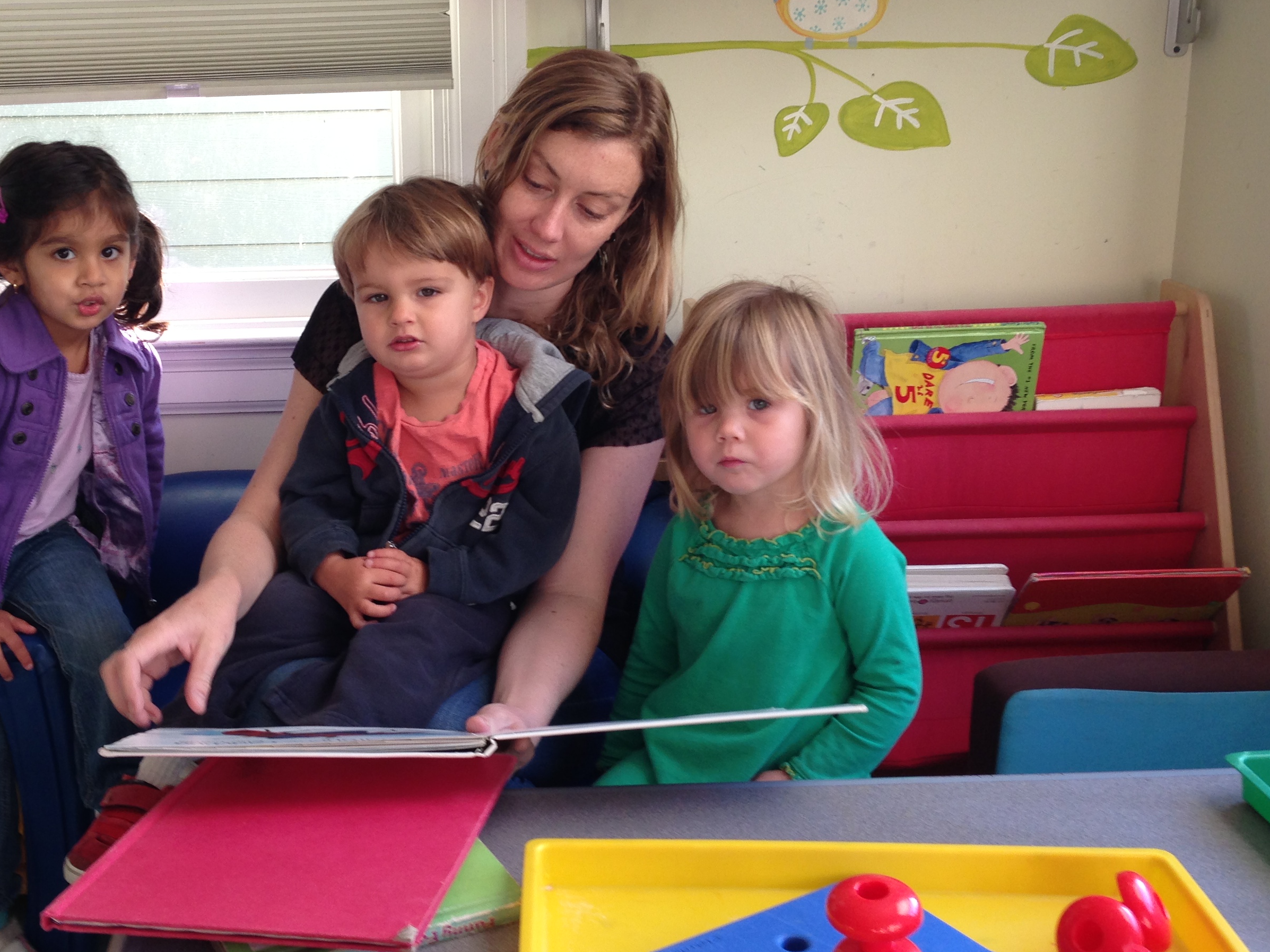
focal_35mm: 45
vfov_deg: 32.2
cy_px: 455
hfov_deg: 41.7
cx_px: 447
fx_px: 1651
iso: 50
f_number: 2.4
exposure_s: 1/60
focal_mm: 4.13
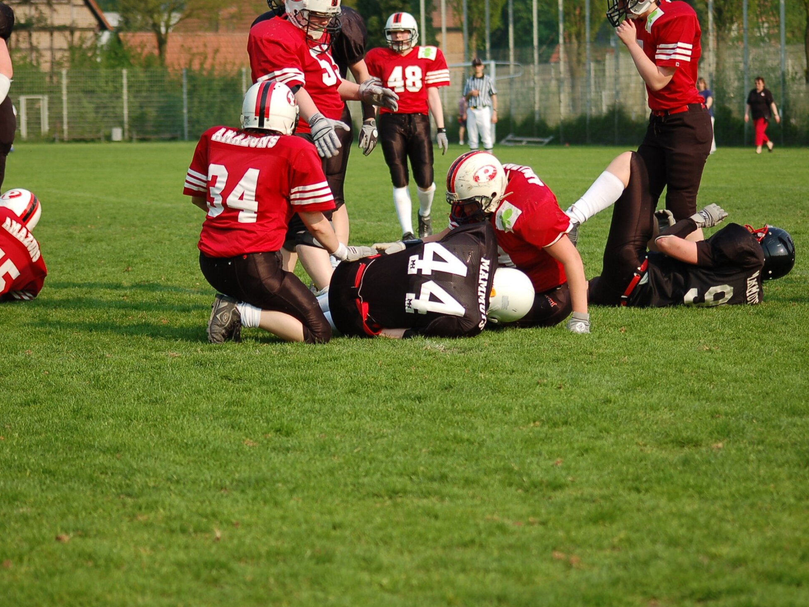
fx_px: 3295
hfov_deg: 14.0
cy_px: 304
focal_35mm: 141
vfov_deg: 10.5
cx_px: 406
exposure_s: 1/1000
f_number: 4
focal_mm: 86
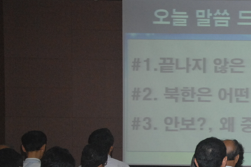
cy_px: 127
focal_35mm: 123
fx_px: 856
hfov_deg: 16.1
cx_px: 291
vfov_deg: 11.1
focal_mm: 34
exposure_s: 1/60
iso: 800
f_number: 6.7
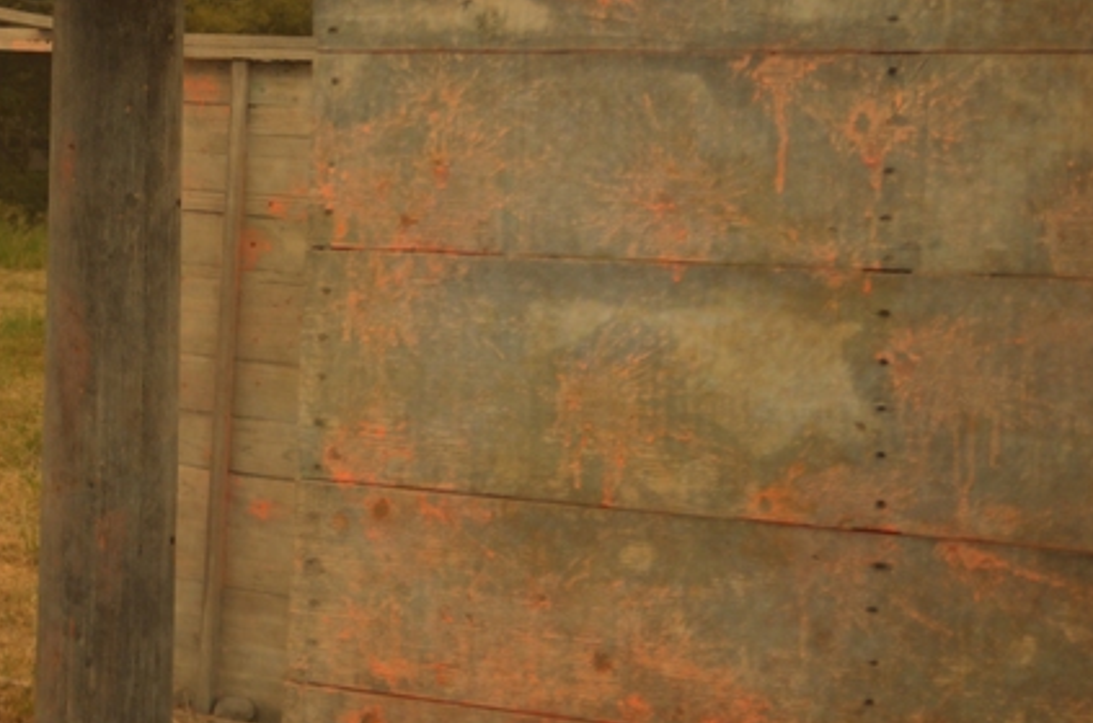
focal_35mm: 66
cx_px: -180
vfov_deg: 20.2
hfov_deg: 27.3
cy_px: 128
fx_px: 1999
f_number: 2.8
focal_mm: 18
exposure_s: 1/1600
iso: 100
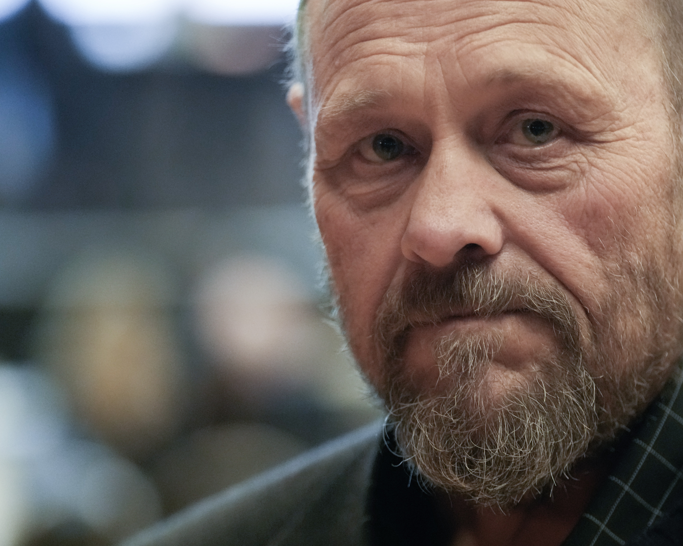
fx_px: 3578
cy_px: 218
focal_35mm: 177
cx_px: 426
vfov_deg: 8.7
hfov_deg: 10.9
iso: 5000
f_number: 2.8
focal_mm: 110
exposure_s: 1/200
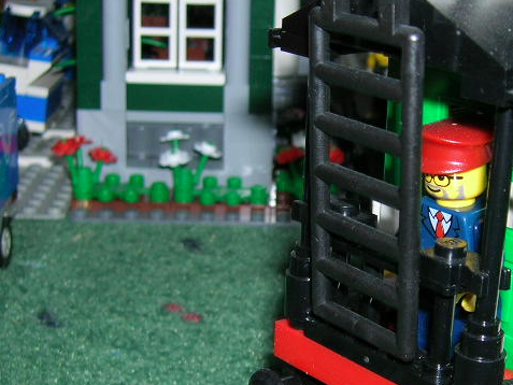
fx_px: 1082
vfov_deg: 20.2
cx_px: 368
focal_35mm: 73
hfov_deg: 26.4
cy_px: 217
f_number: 2.9
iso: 50
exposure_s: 1/60.1
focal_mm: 5.7
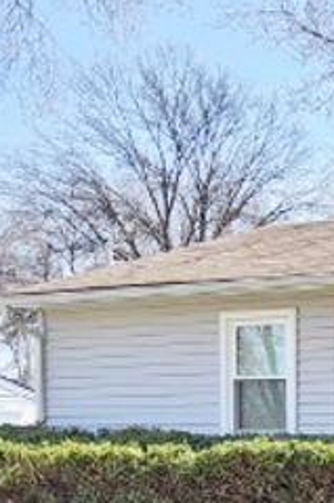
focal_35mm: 87
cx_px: 630
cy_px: 495
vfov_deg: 22.6
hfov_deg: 13.7
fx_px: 1212
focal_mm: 3.08
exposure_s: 1/522
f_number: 2
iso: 32
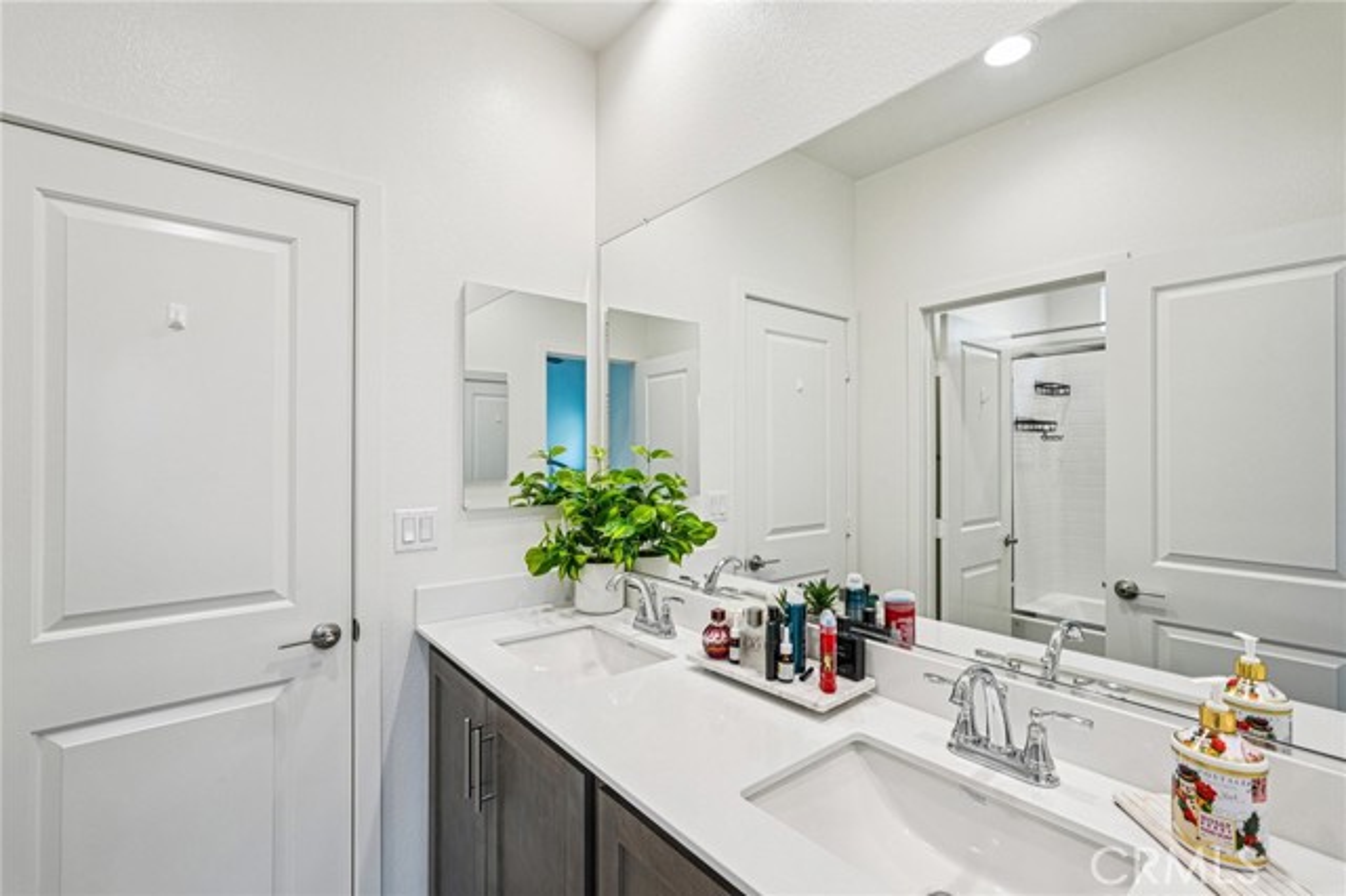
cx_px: 673
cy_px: 448
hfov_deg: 96.8
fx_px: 598
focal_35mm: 16
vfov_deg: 73.7
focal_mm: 16
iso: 400
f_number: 8
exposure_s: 1/45
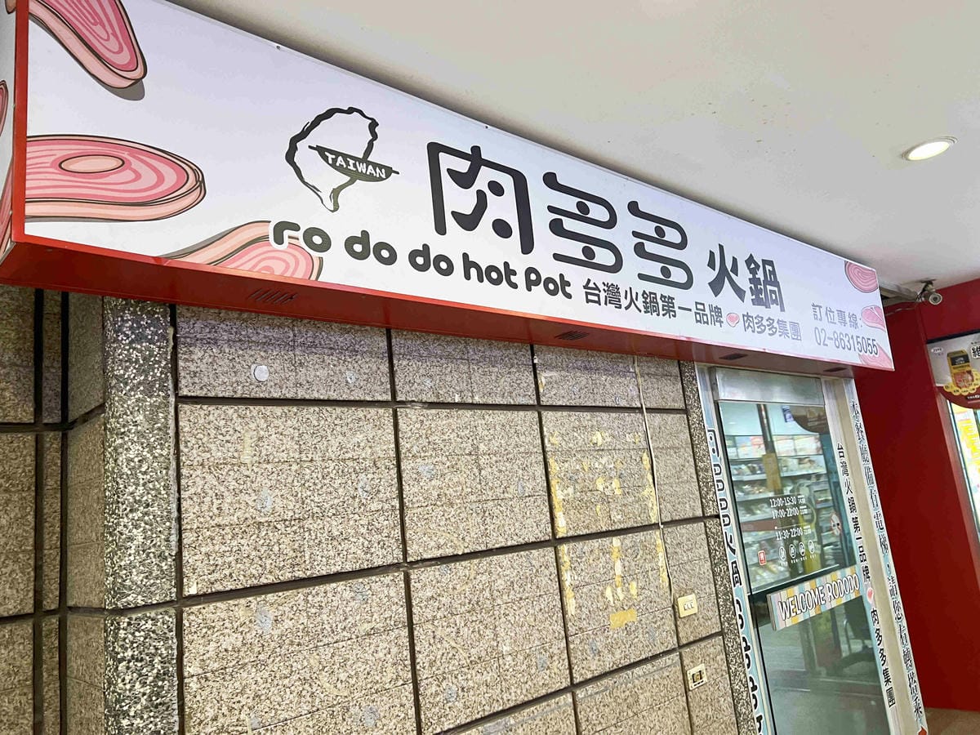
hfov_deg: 67.3
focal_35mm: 26
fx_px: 736
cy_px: 368
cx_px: 490
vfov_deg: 53.1
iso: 160
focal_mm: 5.7
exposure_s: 1/60
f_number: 1.5
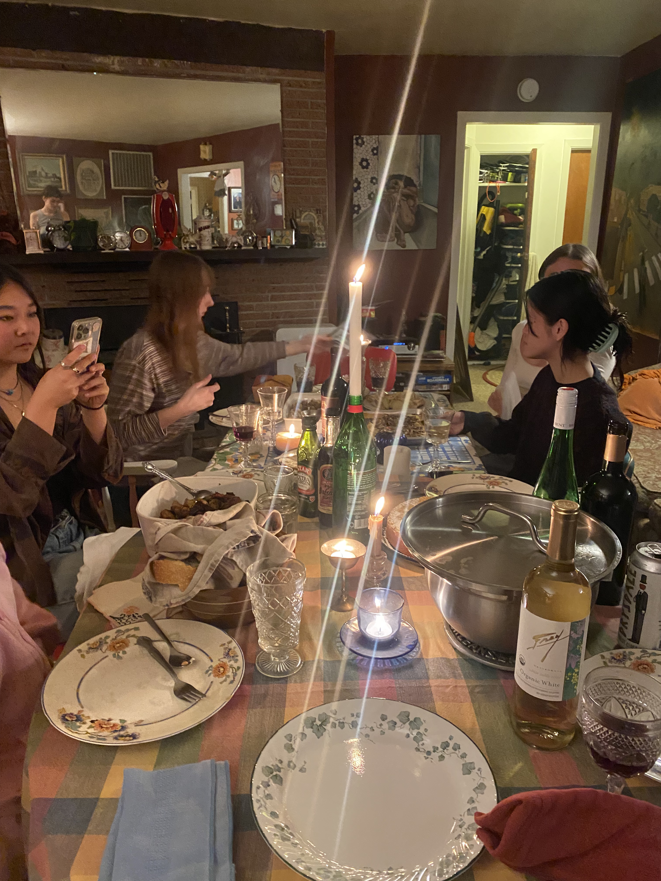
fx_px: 662
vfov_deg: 67.3
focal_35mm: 26
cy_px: 440
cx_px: 330
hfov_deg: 53.1
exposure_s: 1/30
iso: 800
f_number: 1.8
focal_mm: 4.25
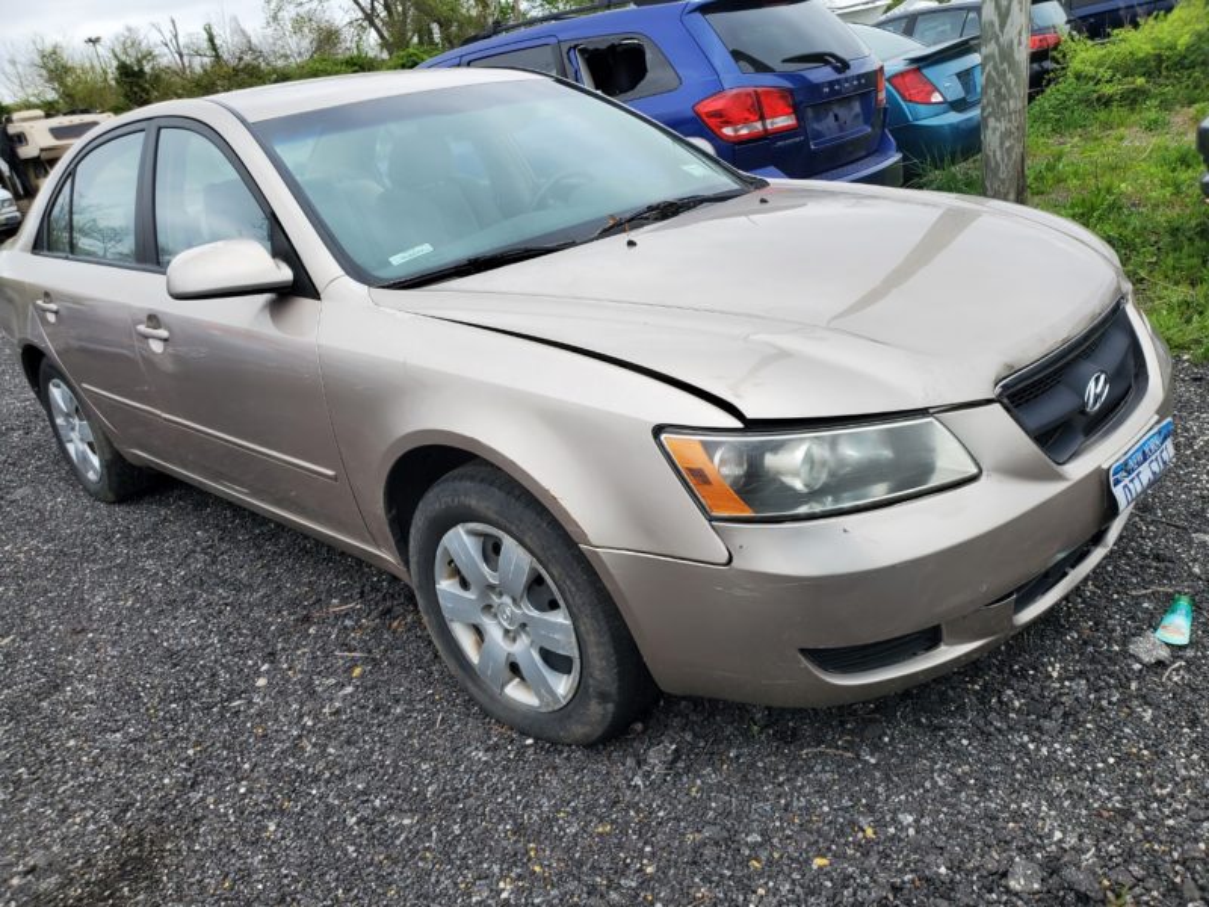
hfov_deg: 67.3
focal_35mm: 26
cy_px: 454
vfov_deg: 53.1
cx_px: 604
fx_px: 908
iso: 50
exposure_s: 1/906
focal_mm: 4.3
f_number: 2.4
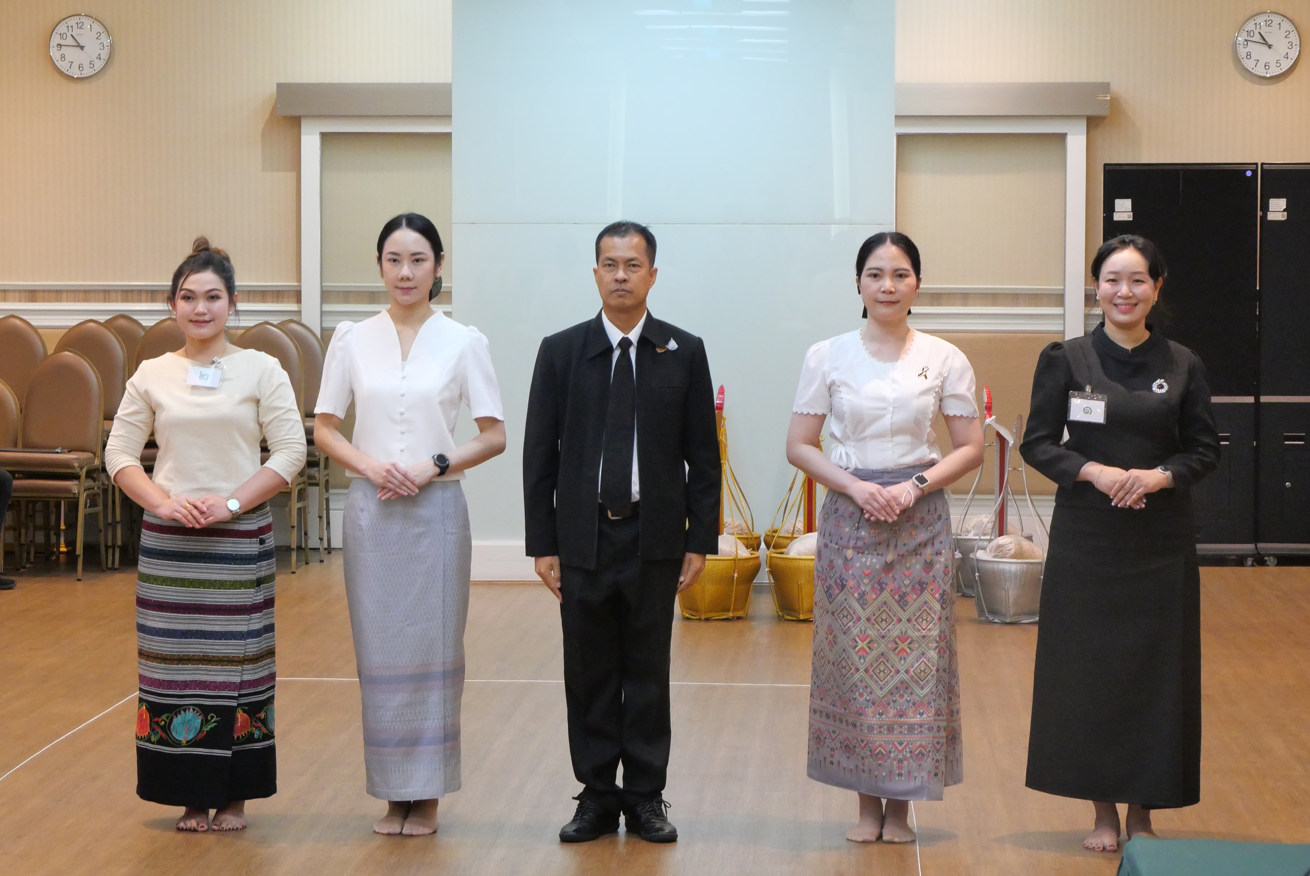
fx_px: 3677
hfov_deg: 20.2
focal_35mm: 101
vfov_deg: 13.6
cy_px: 438
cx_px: 655
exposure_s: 1/50
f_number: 5.6
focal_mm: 49
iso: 3200
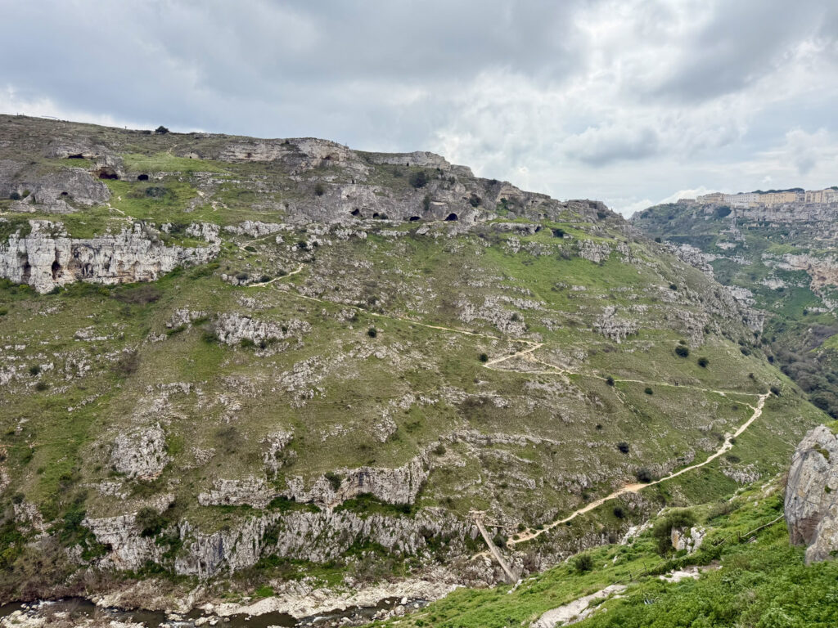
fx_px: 581
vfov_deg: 56.8
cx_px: 419
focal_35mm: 24
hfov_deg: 71.6
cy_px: 314
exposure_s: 1/5319
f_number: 1.78
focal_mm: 6.76
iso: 100
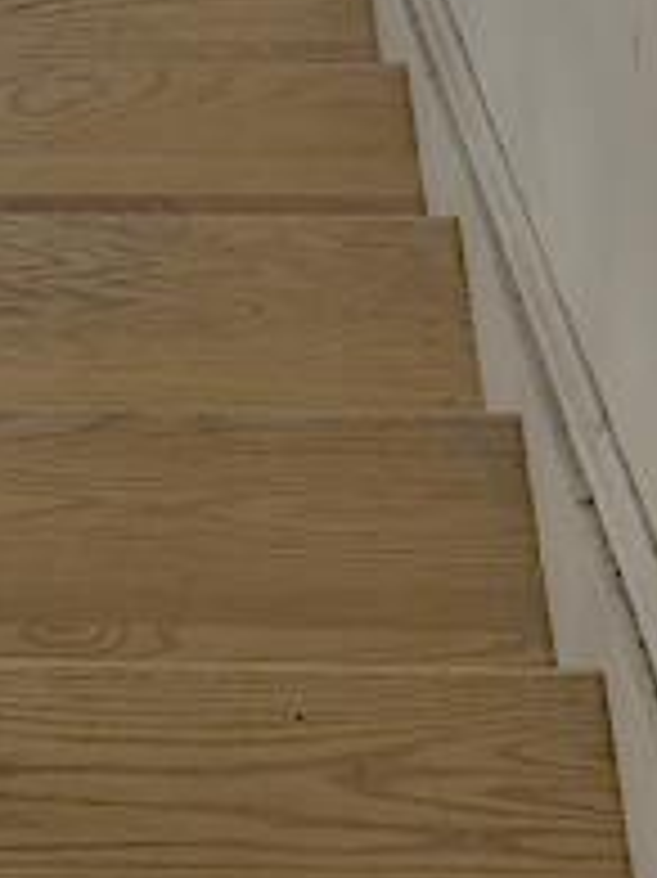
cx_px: -428
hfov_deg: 10.6
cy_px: -594
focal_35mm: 133
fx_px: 3369
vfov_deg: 13.6
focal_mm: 6.76
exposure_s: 1/60
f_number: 1.78
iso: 160
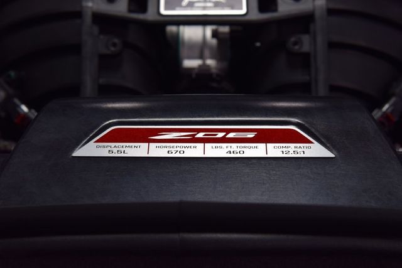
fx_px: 871
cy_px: 134
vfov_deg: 17.5
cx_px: 201
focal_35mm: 78
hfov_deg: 26.0
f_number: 7.1
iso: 400
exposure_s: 1/40
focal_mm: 52
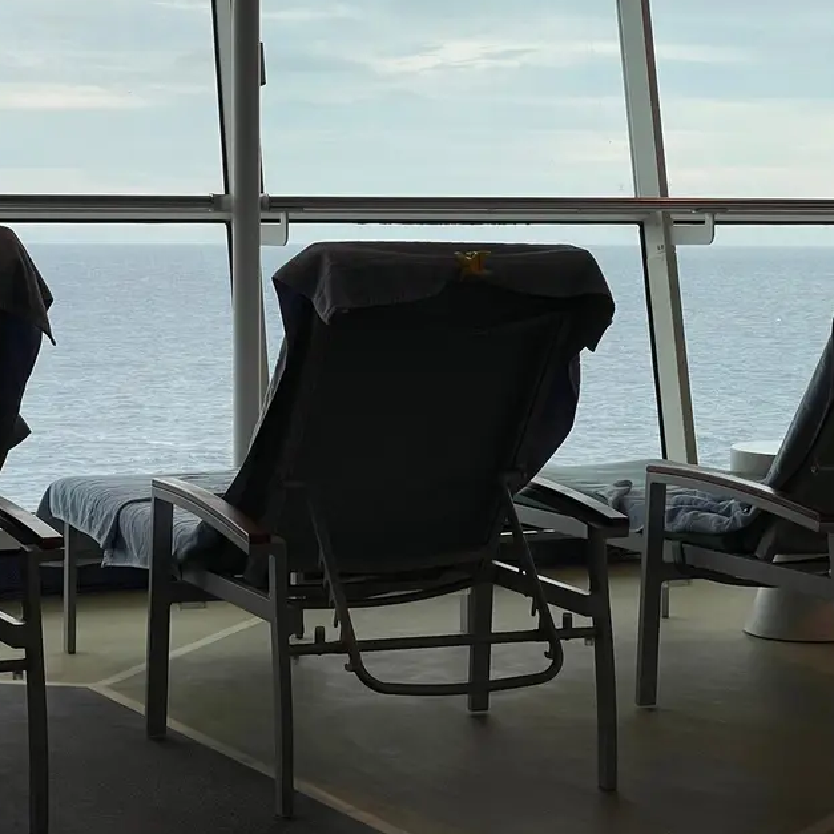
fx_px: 2399
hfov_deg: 19.7
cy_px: 311
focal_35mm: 88
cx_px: 352
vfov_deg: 19.7
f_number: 2
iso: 25
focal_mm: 6
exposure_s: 1/284
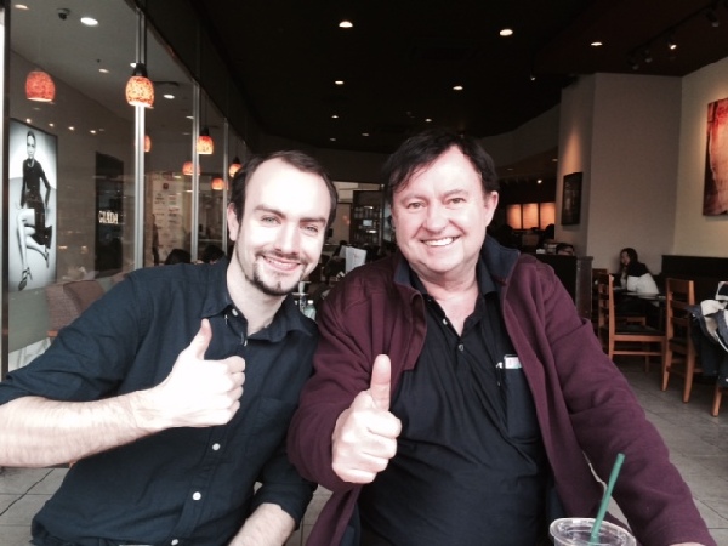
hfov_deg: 60.0
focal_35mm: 30
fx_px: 631
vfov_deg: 46.8
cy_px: 273
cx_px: 364
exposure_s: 1/30
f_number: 2.2
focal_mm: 4.12
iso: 50
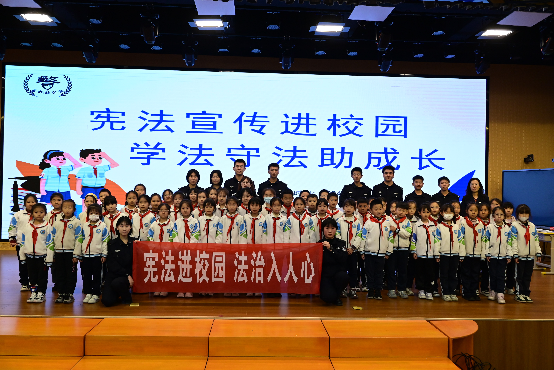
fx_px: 470
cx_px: 277
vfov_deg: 43.0
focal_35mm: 30
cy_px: 185
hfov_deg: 61.1
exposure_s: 1/125
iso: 2000
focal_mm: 30.5
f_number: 6.3
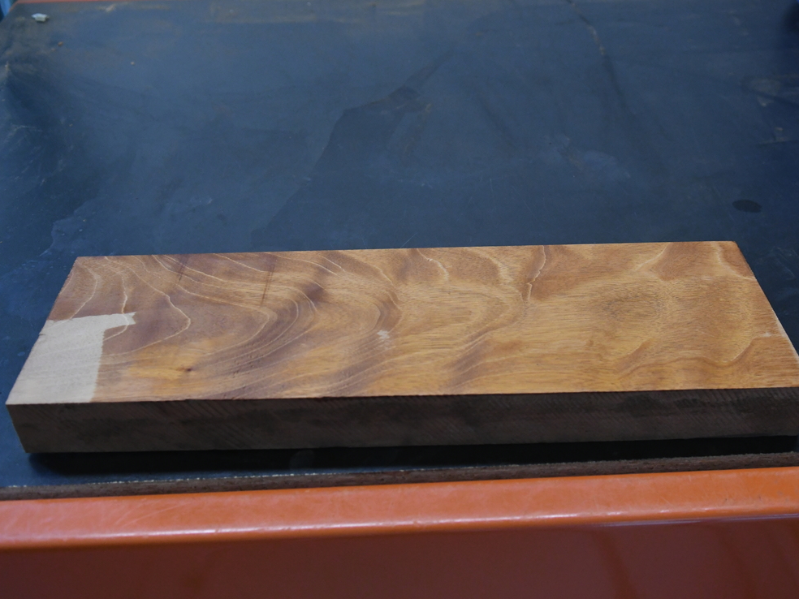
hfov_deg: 49.5
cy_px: 300
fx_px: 867
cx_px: 430
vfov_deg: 38.1
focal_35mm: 38
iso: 2500
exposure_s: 1/400
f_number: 3.5
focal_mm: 23
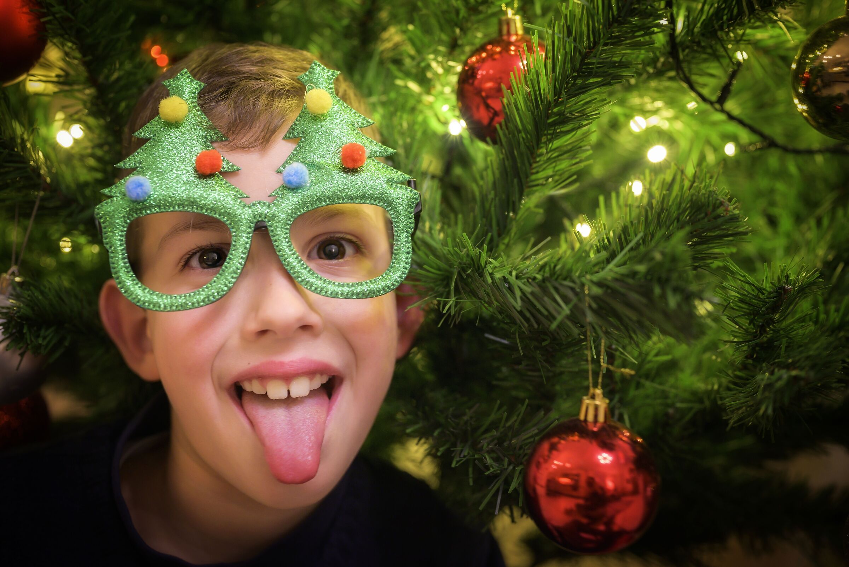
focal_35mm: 50
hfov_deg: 39.6
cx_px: 424
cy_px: 284
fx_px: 1180
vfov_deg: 27.0
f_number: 2.8
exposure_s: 1/15
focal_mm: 50
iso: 900
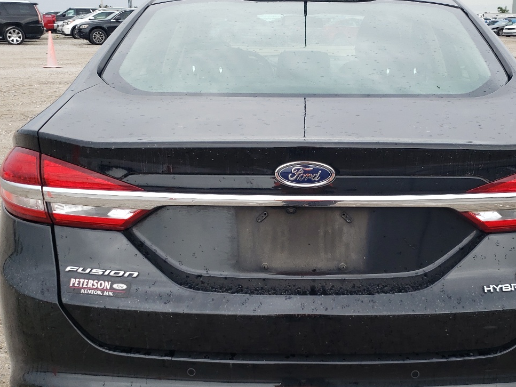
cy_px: 225
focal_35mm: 43
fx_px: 641
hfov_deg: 43.6
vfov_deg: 33.5
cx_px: 308
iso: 50
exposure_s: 1/333
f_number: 1.5
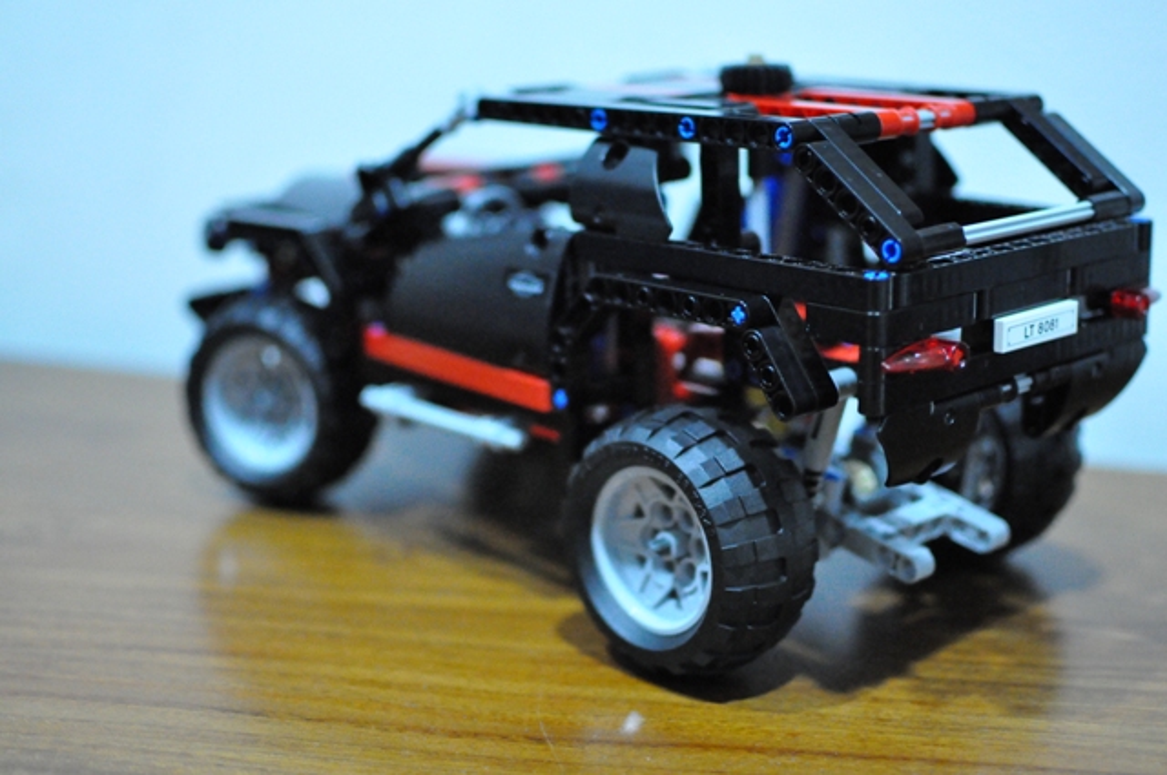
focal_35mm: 52
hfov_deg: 37.9
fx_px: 1700
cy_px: 388
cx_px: 584
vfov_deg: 25.7
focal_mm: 35
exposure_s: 1/160
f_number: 2
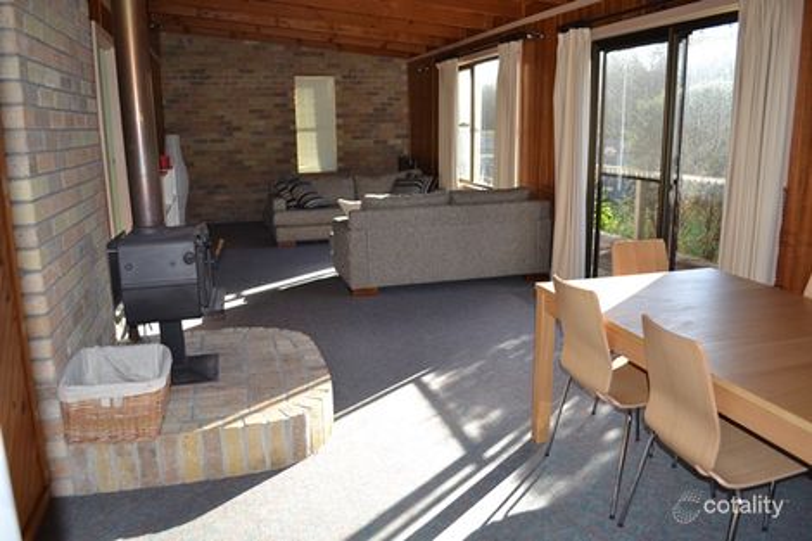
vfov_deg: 47.9
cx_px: 406
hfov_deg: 67.4
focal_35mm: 27
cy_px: 270
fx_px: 609
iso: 125
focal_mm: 18
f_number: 4
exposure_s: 1/125
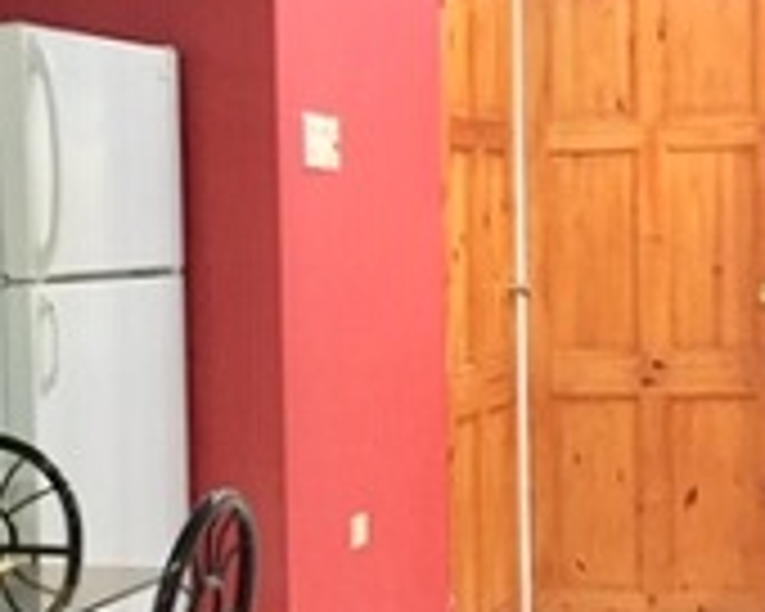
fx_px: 2174
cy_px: 446
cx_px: 374
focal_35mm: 96
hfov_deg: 20.0
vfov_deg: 16.0
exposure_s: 1/30
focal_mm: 4.15
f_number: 2.2
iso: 160
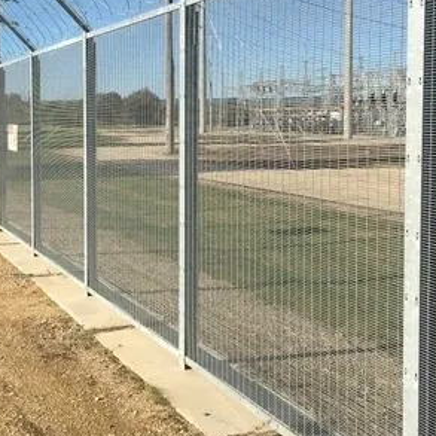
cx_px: 216
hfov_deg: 30.6
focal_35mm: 56
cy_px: 158
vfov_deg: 30.4
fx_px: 798
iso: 25
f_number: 2.2
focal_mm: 4.15
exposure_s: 1/1709
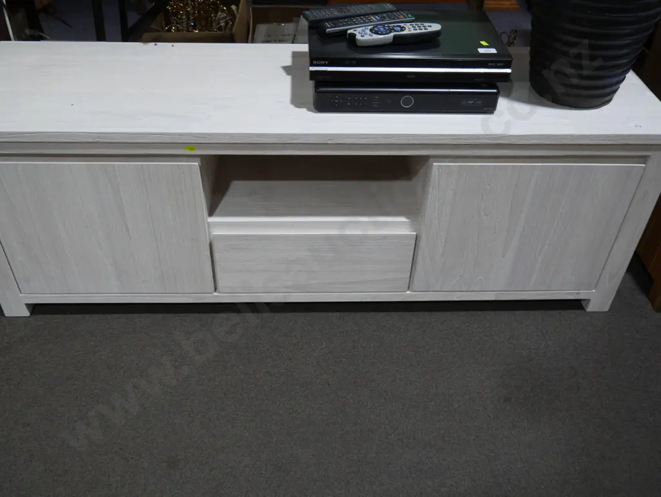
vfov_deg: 44.2
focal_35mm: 32
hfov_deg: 56.8
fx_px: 611
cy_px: 248
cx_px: 330
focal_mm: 16
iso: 200
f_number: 3.6
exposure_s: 1/80
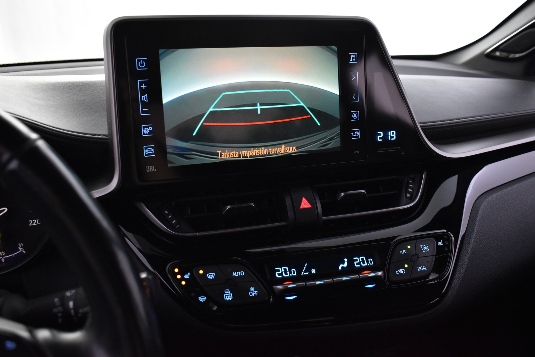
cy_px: 178
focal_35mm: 33
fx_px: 490
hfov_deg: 57.2
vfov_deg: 40.0
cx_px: 268
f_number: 5.6
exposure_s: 1/15
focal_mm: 22
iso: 1250
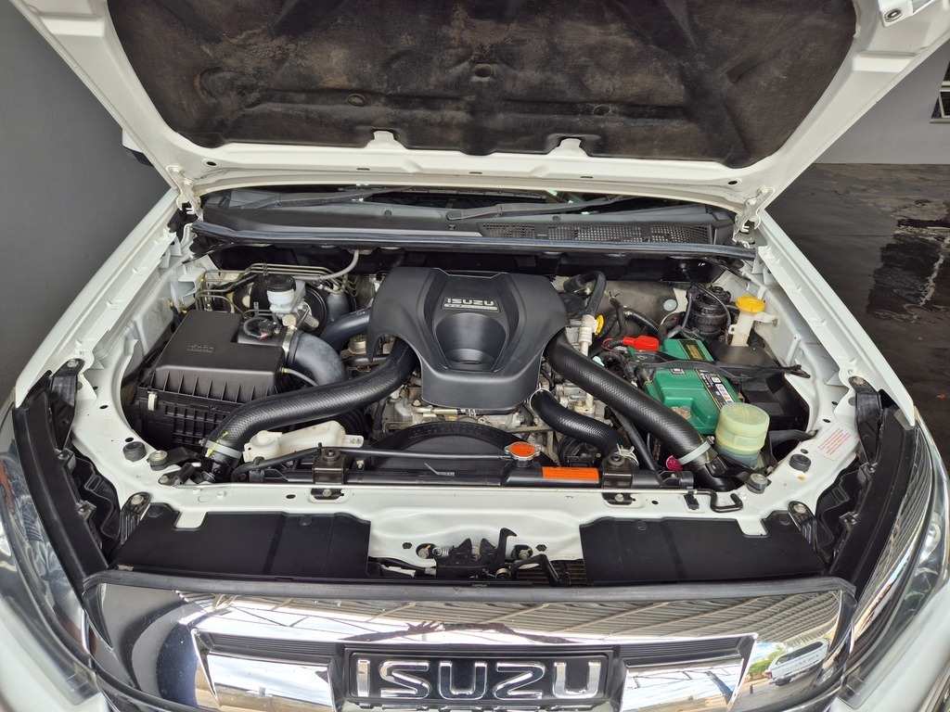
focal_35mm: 23
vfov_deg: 58.9
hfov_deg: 73.9
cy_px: 356
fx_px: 631
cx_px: 475
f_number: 1.8
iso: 25
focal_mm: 5.4
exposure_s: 1/147
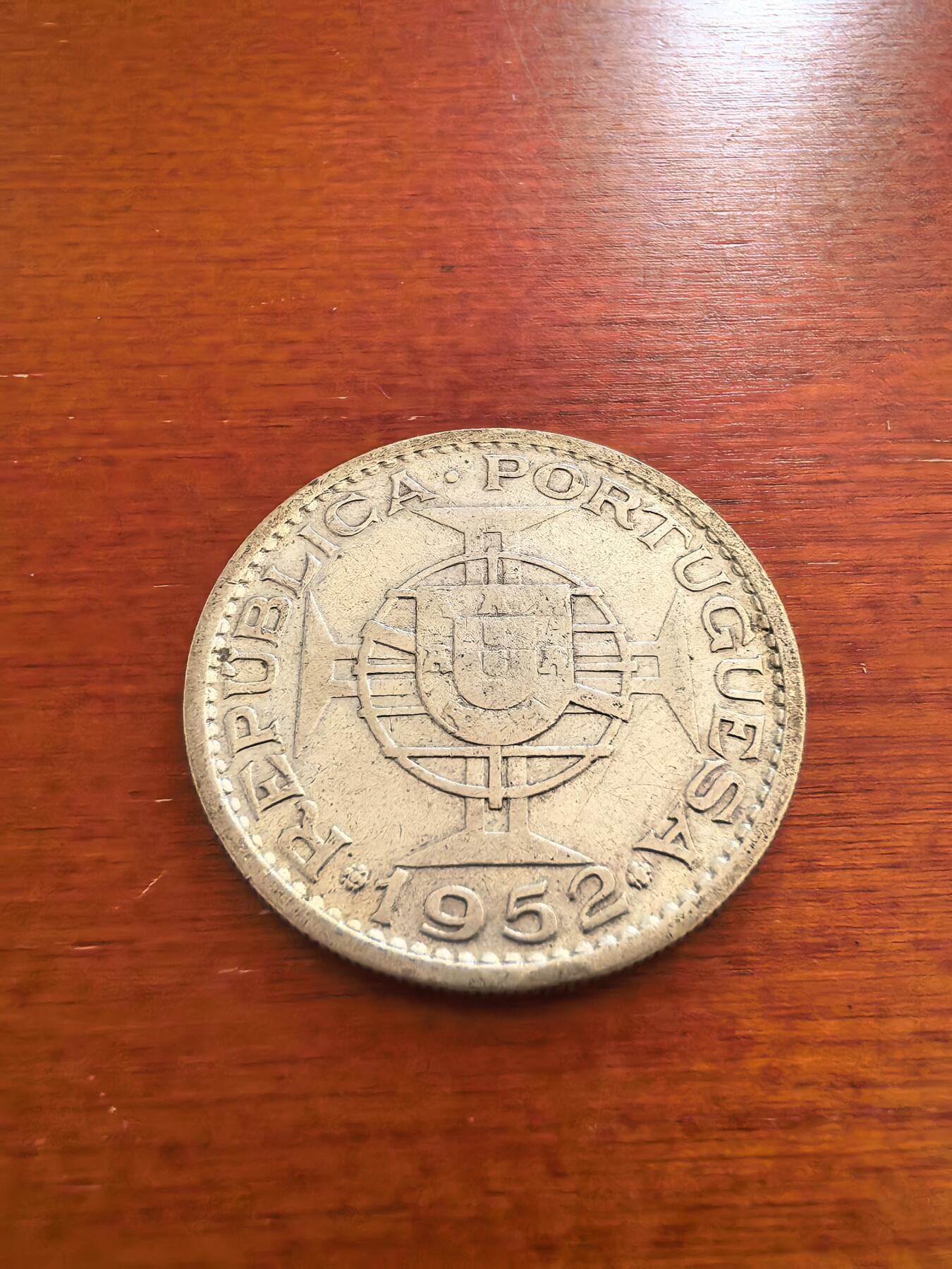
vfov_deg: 71.6
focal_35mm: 24
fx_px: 880
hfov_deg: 56.8
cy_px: 634
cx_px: 476
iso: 200
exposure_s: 1/100
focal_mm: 1.68
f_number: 2.2
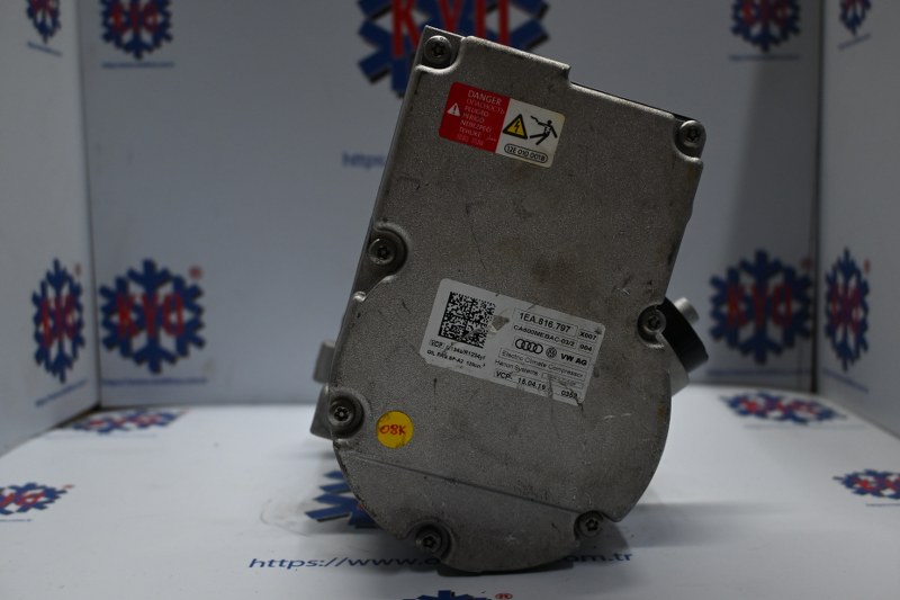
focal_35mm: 37
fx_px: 919
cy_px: 300
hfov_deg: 52.2
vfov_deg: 36.2
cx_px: 450
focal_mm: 24.5
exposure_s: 1/125
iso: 560
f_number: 4.2
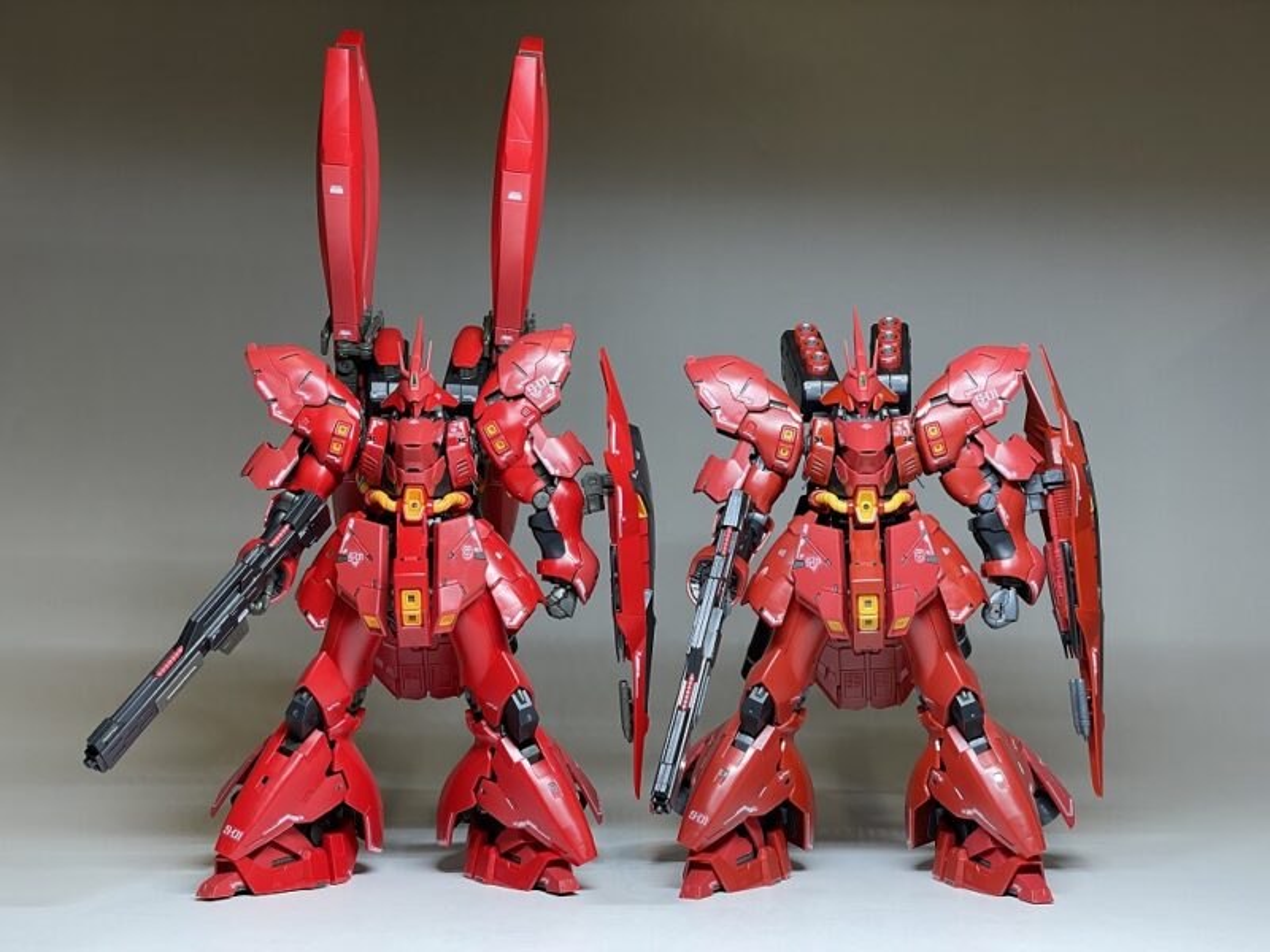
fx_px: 1908
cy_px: 476
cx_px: 635
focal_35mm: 52
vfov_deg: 28.0
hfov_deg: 36.8
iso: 80
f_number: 2
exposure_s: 1/120
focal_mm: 6
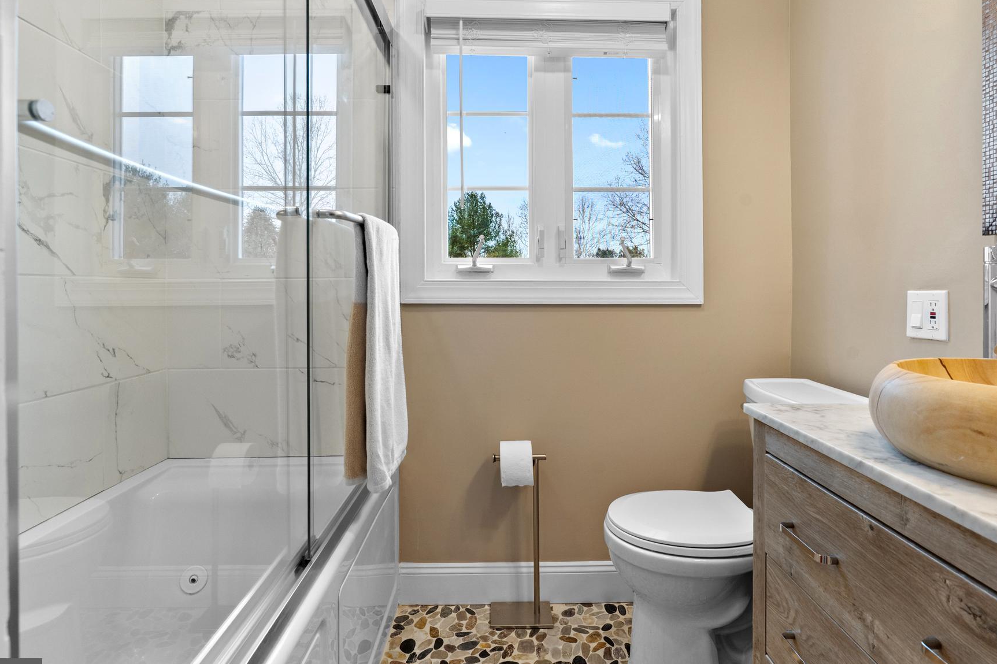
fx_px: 526
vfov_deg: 64.4
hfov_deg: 86.9
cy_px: 306
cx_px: 506
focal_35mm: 19
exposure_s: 1/20
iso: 800
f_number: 8
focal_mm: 16
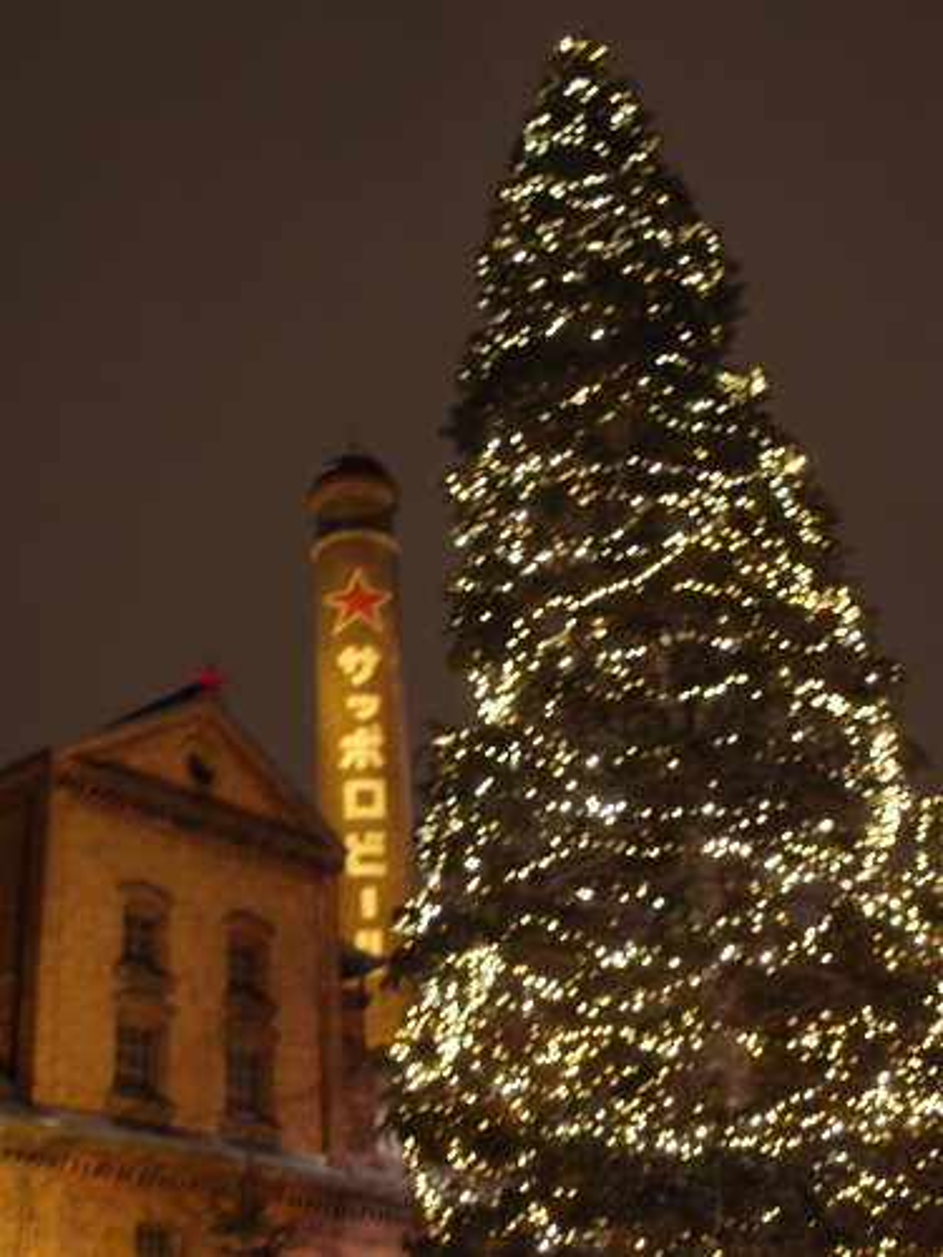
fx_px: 1816
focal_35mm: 50
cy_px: 628
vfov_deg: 38.2
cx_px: 472
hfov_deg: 29.1
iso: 200
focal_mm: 10.83
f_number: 2
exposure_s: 1/13
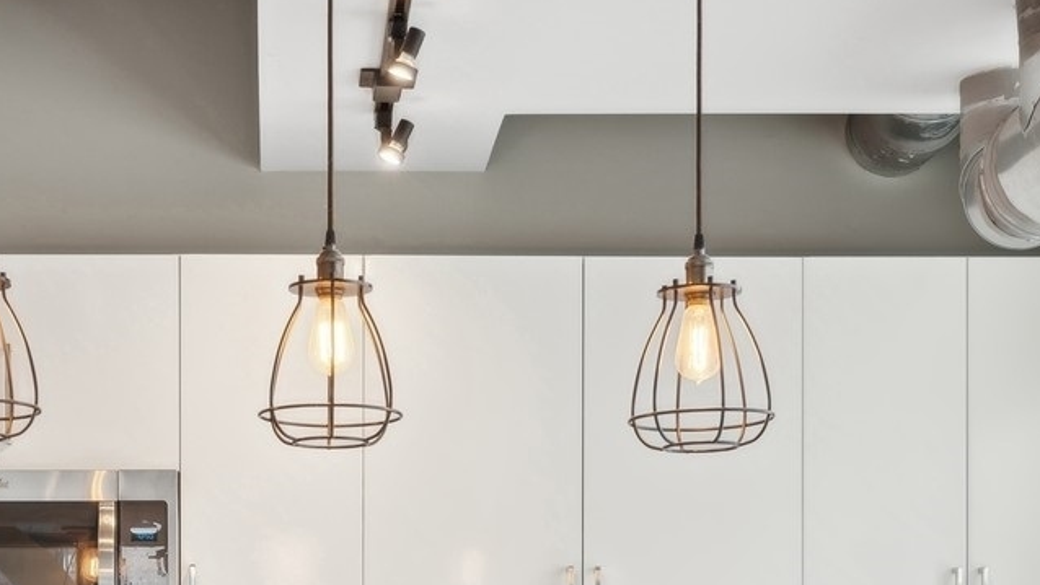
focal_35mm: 84
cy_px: 768
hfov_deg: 25.1
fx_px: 2317
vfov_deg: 13.8
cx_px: 293
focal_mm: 32
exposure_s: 1/15
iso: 320
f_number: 8
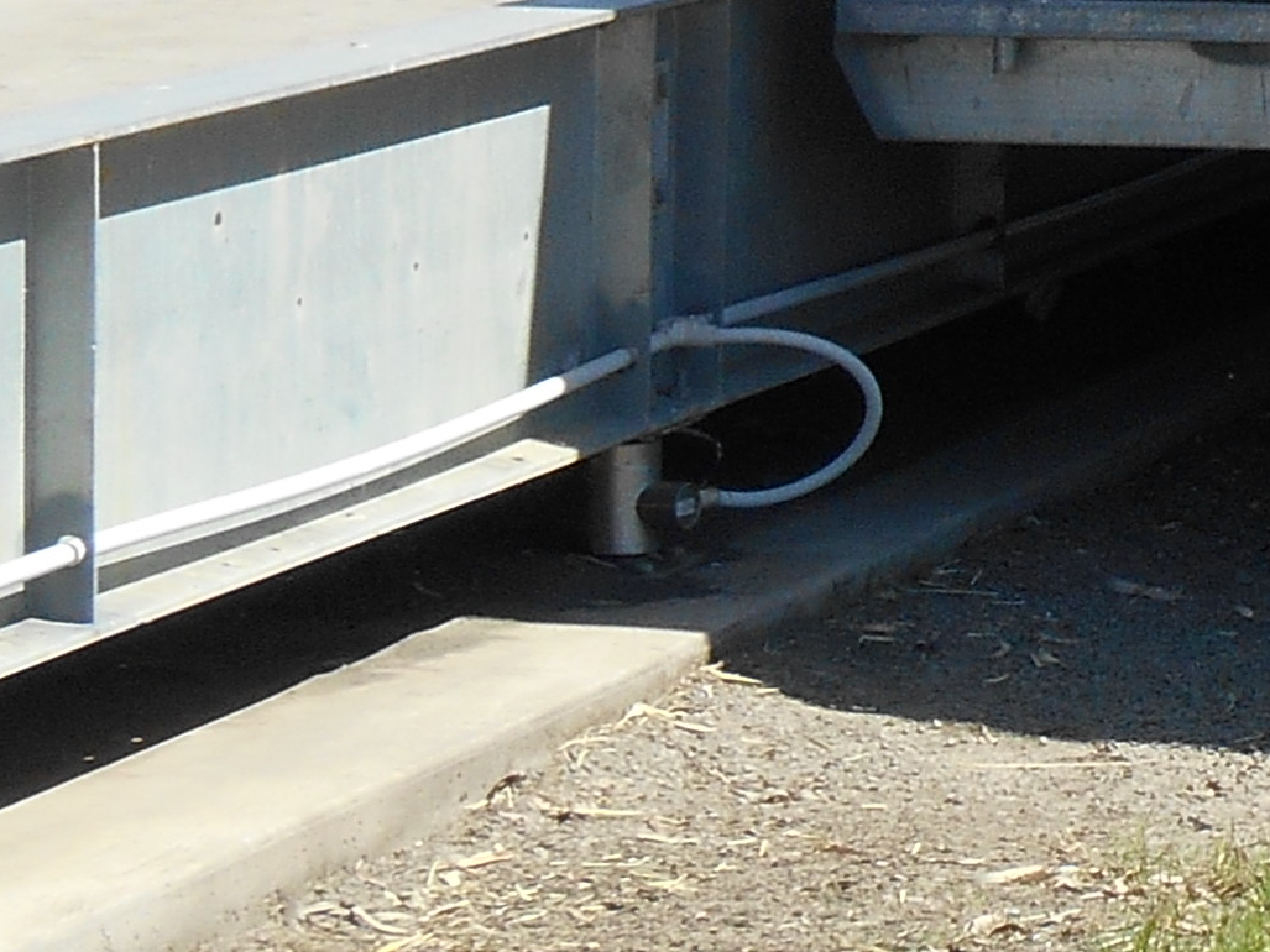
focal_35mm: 266
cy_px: -634
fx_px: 9758
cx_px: 2638
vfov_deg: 5.5
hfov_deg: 7.1
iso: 80
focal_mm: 9.5
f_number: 4.2
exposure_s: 1/500
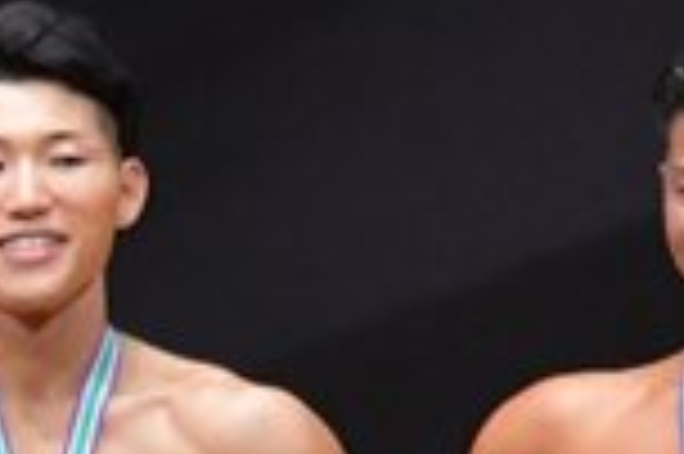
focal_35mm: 1375
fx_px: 26097
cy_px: 975
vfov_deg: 1.0
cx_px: -736
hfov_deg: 1.5
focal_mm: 180
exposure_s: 1/400
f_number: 5.6
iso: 6400
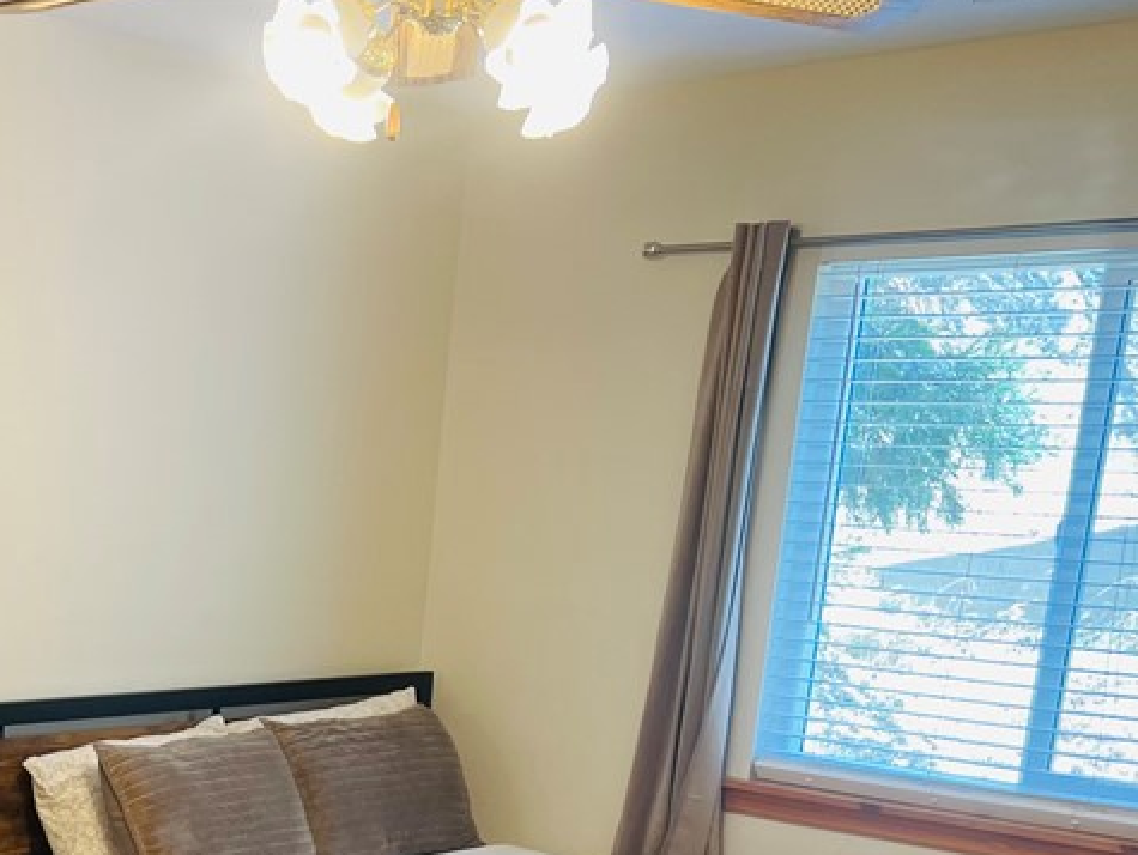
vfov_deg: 24.6
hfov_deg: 32.3
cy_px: 908
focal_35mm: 56
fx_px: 1842
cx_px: 74
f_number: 1.5
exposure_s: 1/60
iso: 64
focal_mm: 5.7
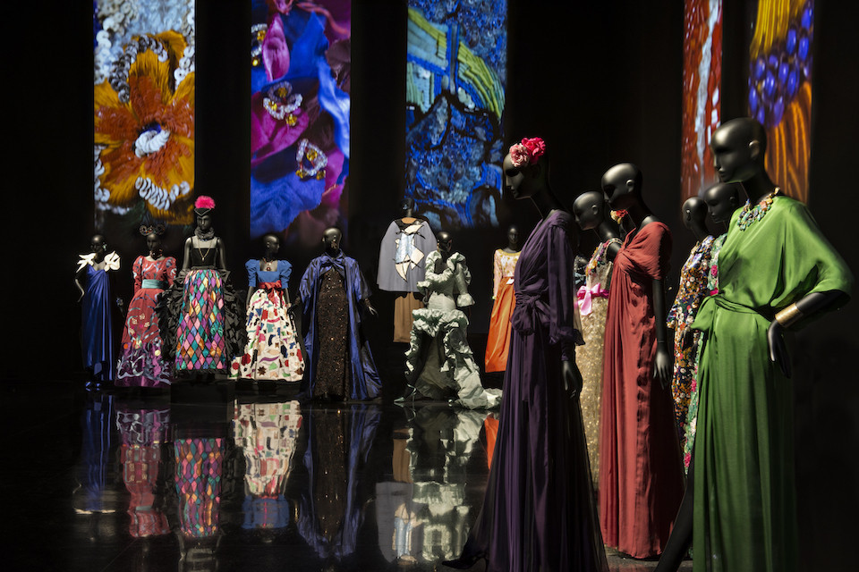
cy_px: 286
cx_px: 430
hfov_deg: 43.6
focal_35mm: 45
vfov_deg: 29.9
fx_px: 1074
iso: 200
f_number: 16
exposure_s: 13
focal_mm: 45
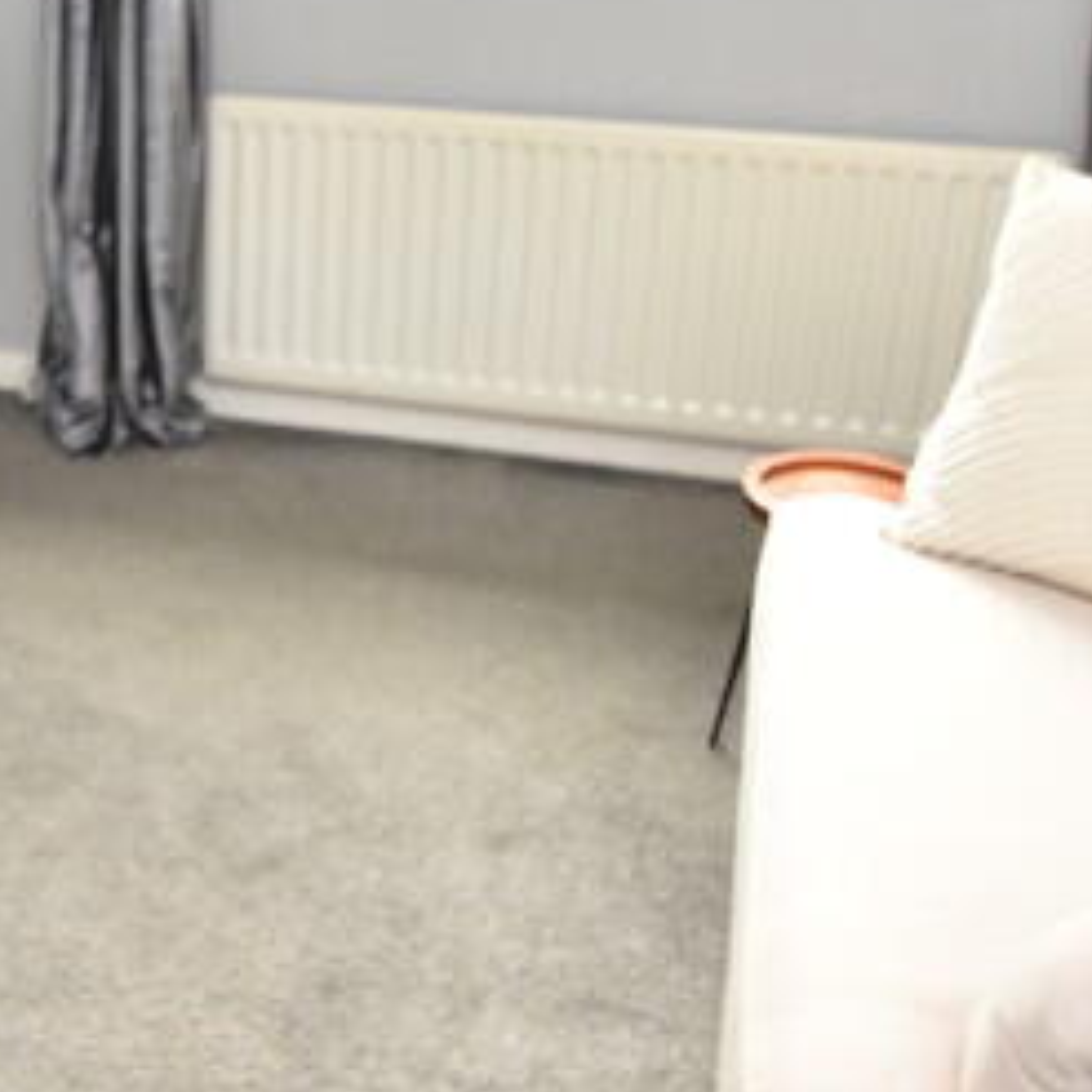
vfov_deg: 31.9
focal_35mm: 53
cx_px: 27
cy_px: 348
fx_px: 1892
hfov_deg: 30.2
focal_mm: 10
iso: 800
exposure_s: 1/100
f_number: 5
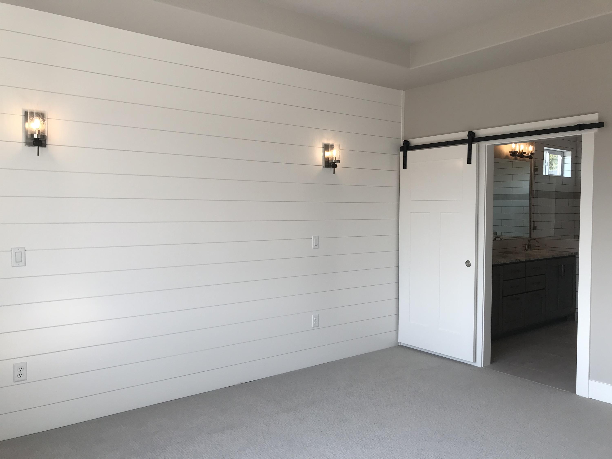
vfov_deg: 49.7
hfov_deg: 63.4
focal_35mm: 28
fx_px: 495
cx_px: 306
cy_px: 230
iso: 20
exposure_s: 1/337
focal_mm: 3.99
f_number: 1.8
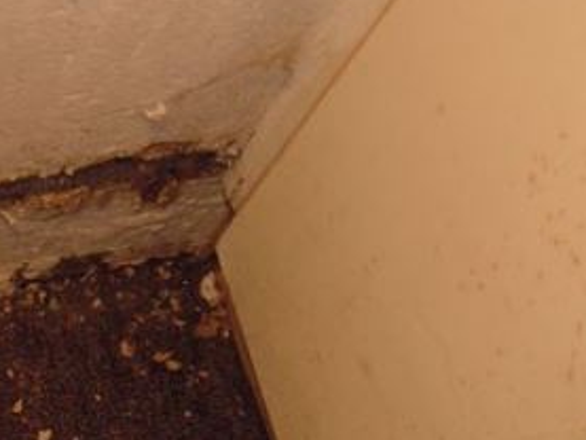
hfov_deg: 24.2
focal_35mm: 79
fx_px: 1338
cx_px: 97
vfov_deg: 18.7
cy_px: 262
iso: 125
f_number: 3.5
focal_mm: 6.7
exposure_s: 1/30
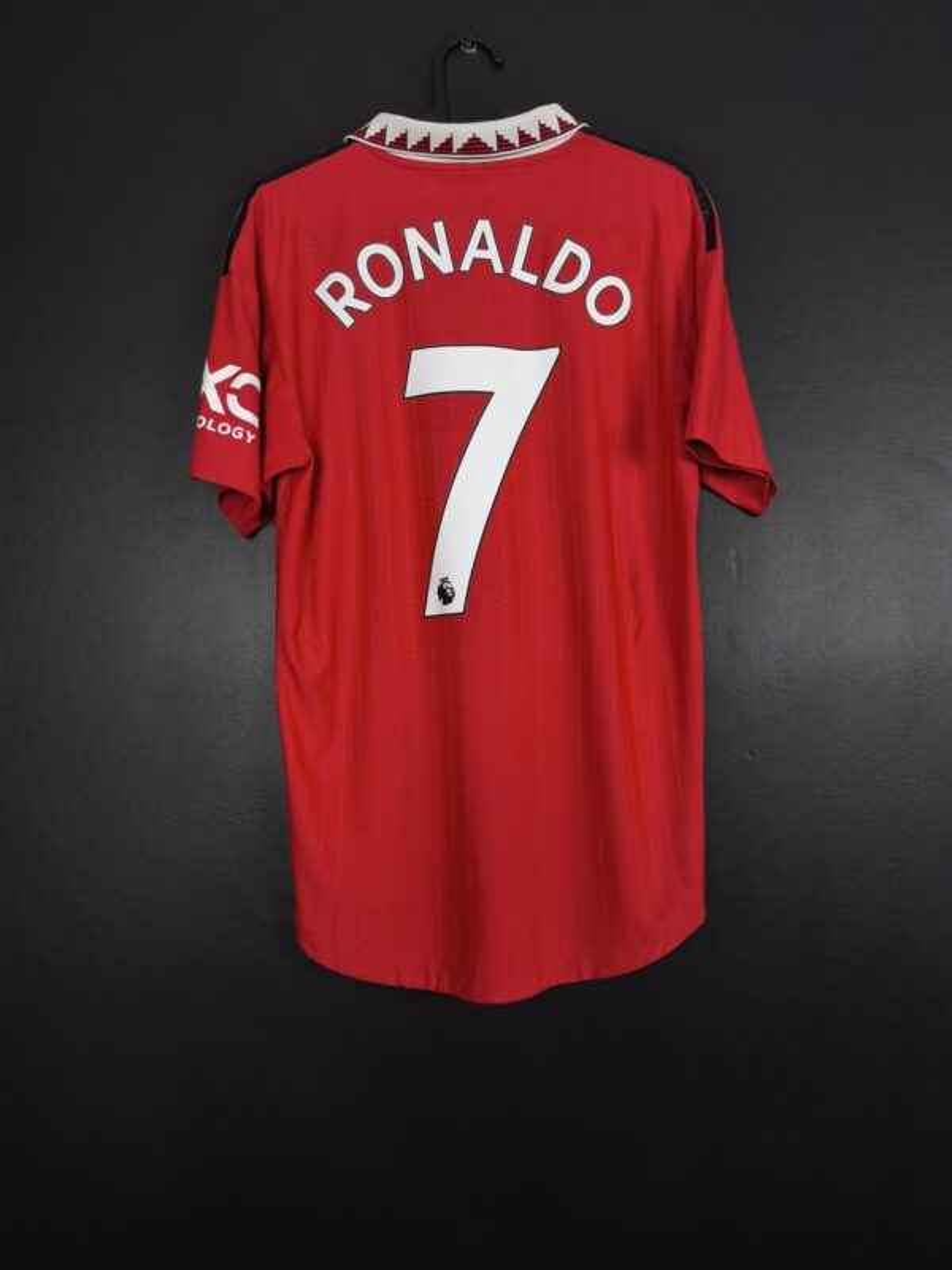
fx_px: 843
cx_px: 476
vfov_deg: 73.9
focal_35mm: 23
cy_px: 635
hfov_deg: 58.9
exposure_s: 1/400
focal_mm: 6.57
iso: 1600
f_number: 1.6
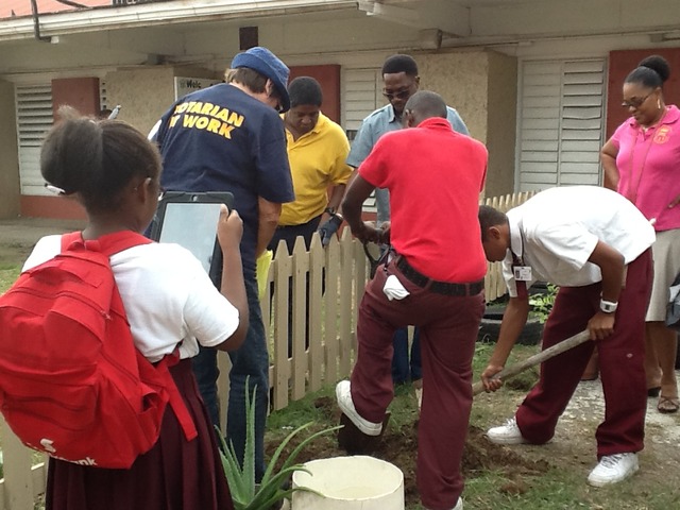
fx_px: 629
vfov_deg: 44.2
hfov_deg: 56.8
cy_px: 255
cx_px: 340
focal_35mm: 32
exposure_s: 1/257
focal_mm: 2.03
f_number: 2.4
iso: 64
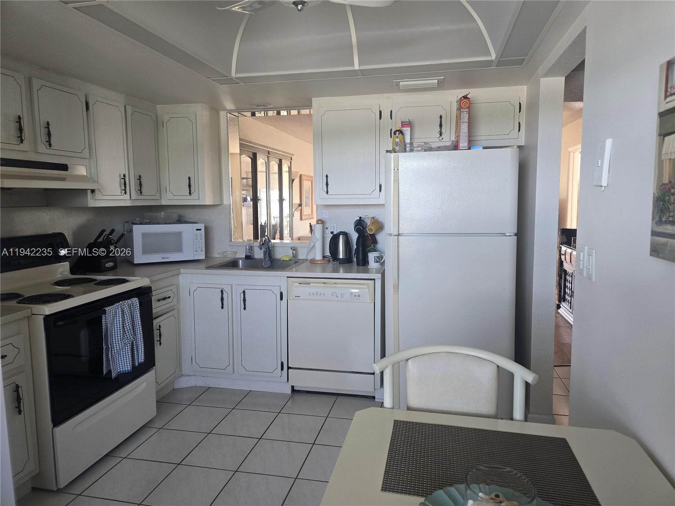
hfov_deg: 73.9
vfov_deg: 58.9
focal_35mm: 23
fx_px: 448
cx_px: 338
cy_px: 253
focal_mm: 6.3
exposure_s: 1/120
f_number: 1.7
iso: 200
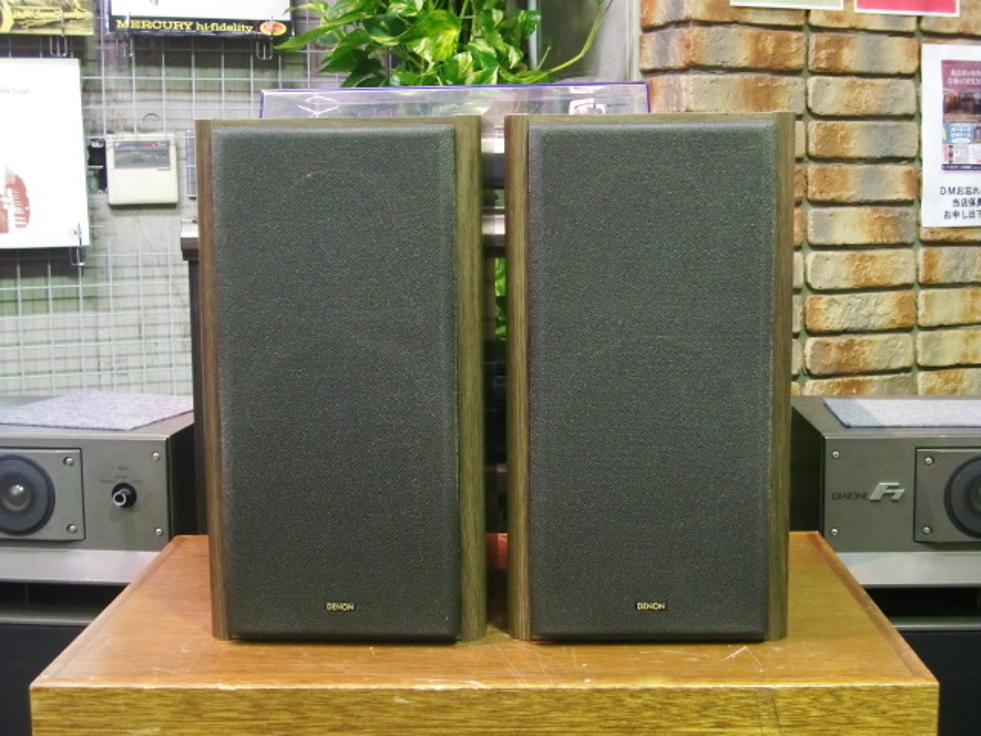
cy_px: 368
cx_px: 490
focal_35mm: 55
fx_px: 1559
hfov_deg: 34.9
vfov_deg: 26.6
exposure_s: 1/15
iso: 400
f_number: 3.6
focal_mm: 9.8
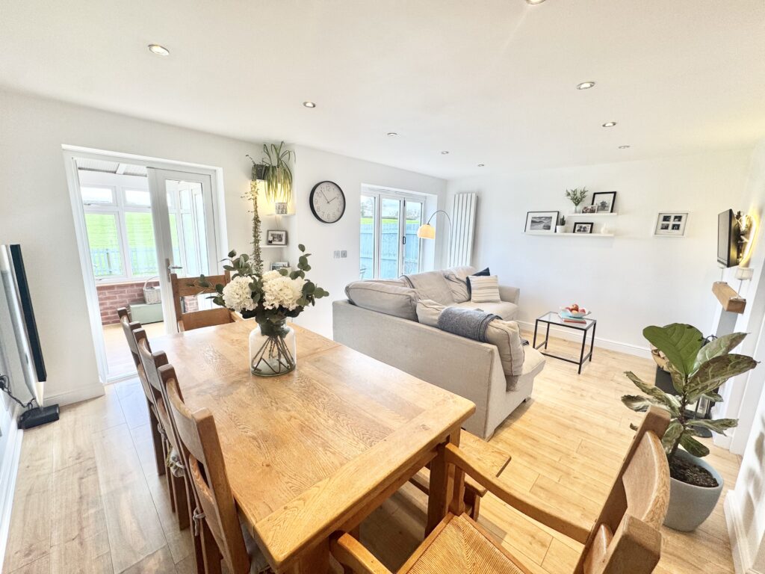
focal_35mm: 14
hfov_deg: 102.1
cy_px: 287
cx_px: 382
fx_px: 309
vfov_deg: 85.7
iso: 64
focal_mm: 2.22
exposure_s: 1/100
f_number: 2.2
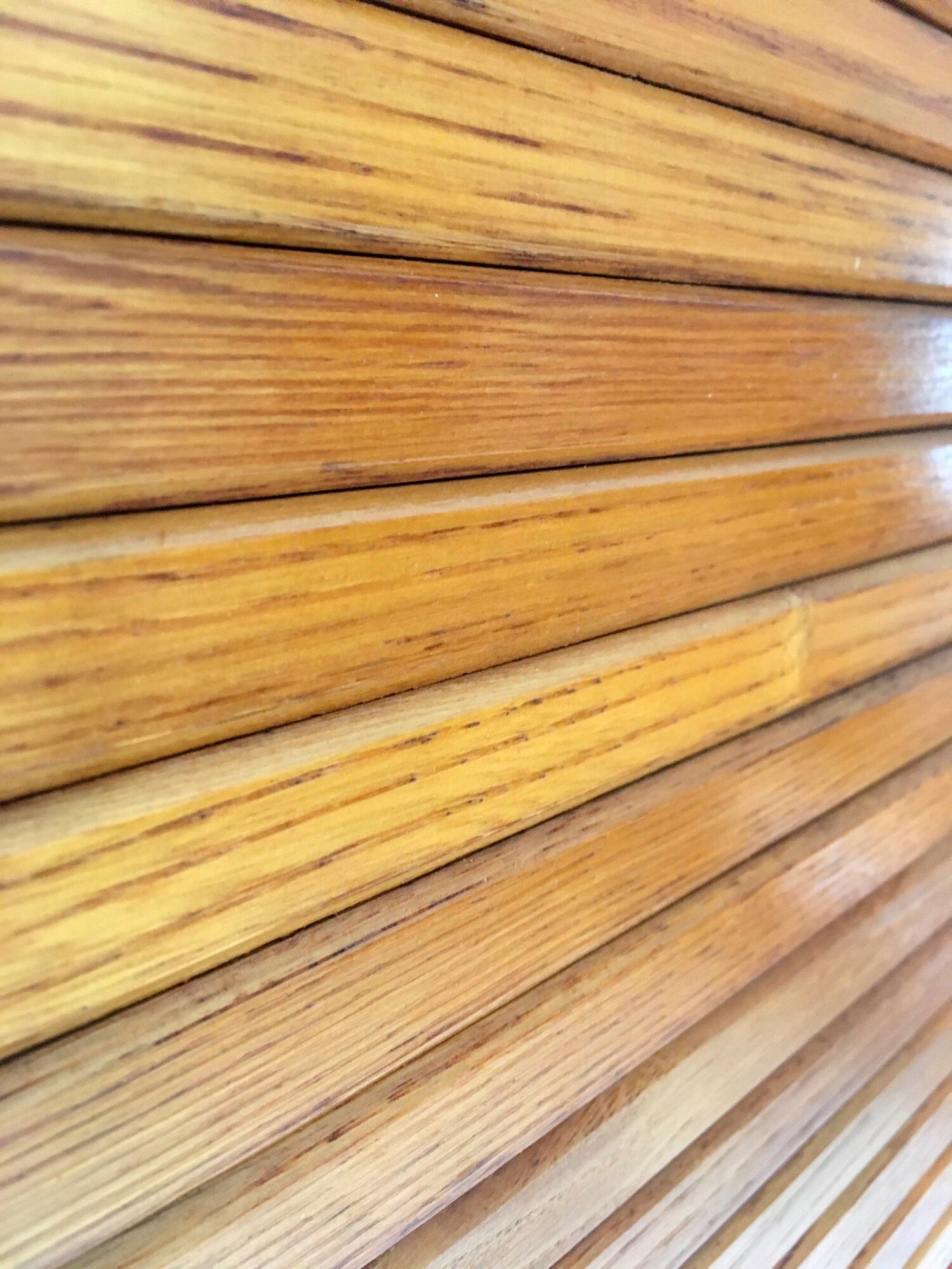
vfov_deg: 61.7
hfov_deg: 48.2
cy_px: 634
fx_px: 1063
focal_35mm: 29
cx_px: 476
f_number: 2.2
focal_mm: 4.15
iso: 200
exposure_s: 1/20
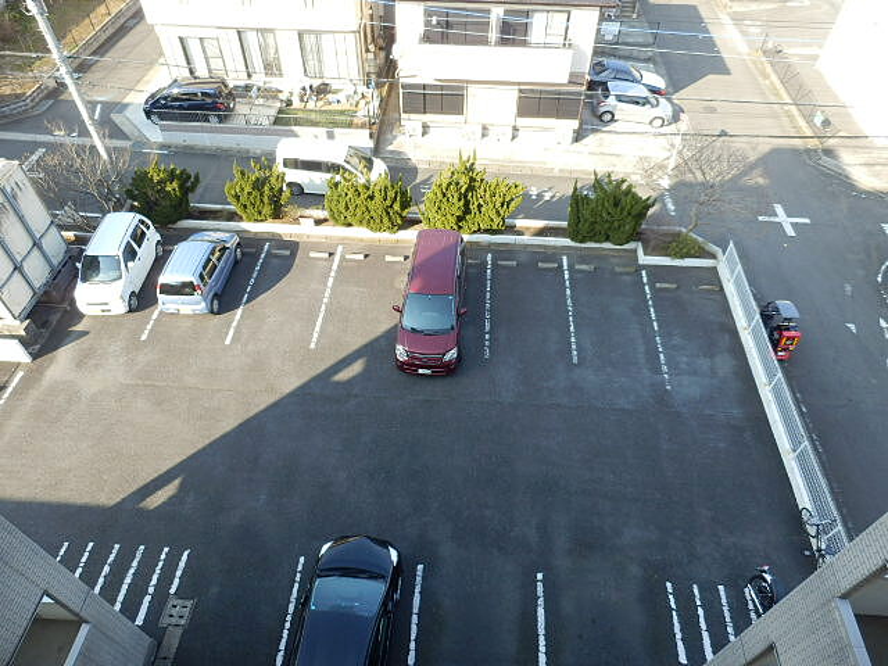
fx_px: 616
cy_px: 333
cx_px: 444
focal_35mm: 24
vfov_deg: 56.8
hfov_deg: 71.6
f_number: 3
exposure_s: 1/200
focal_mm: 4.2
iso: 80
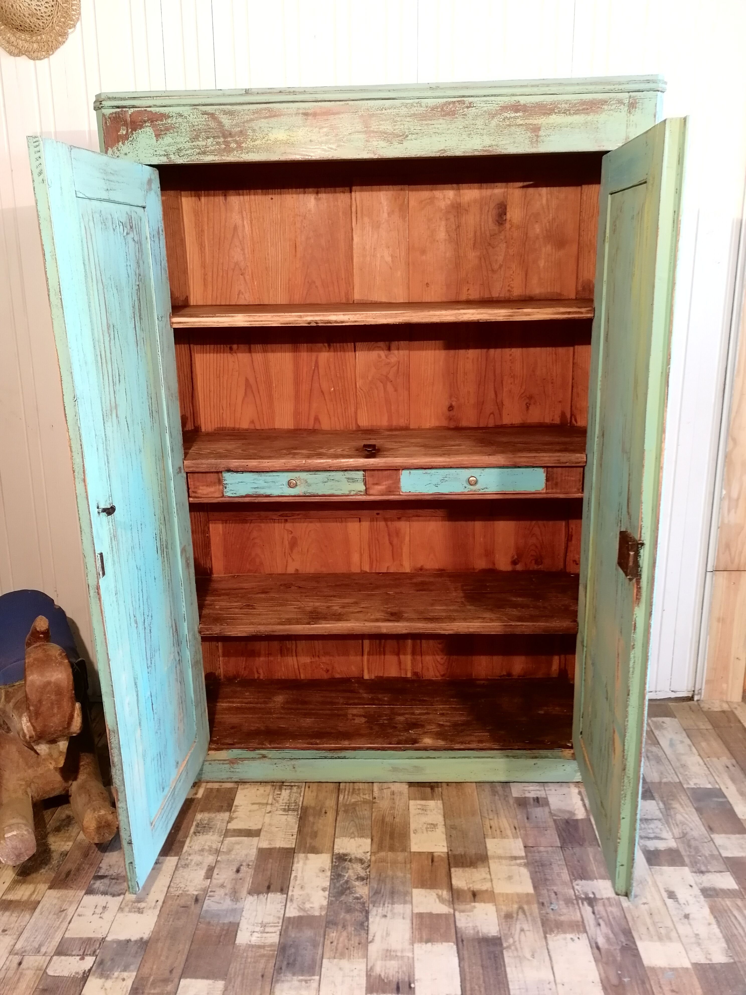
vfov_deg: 65.3
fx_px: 776
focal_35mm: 27
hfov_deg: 51.4
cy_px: 498
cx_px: 373
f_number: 2.2
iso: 250
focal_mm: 3.95
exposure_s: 1/33.3
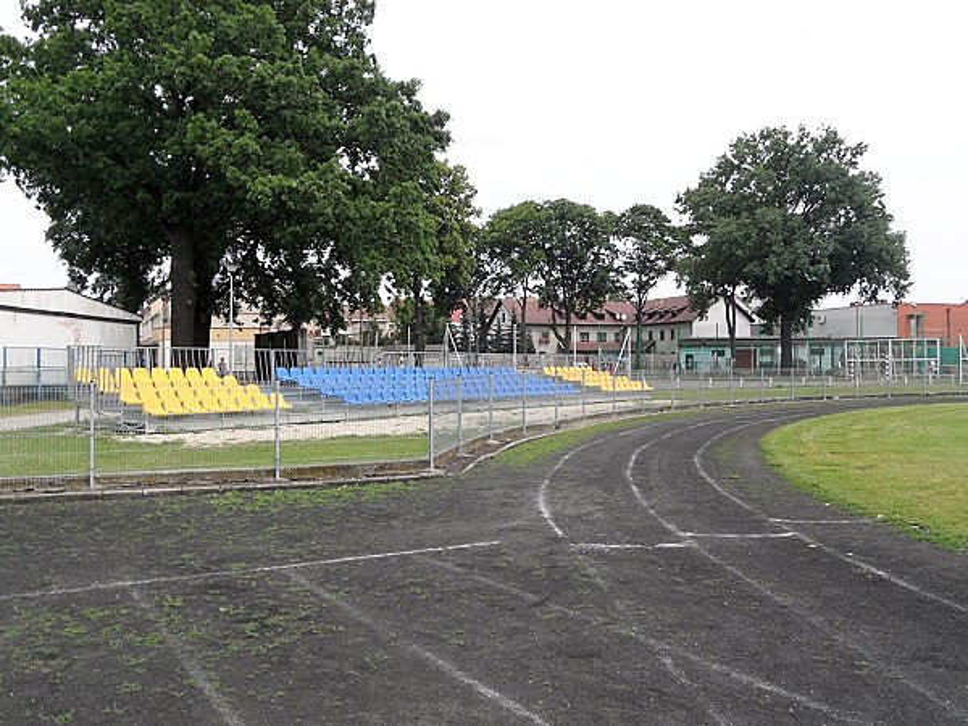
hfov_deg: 56.8
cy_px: 363
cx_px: 484
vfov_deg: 44.2
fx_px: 895
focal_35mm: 32
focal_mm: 5.3
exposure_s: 1/750
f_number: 3.4
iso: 80
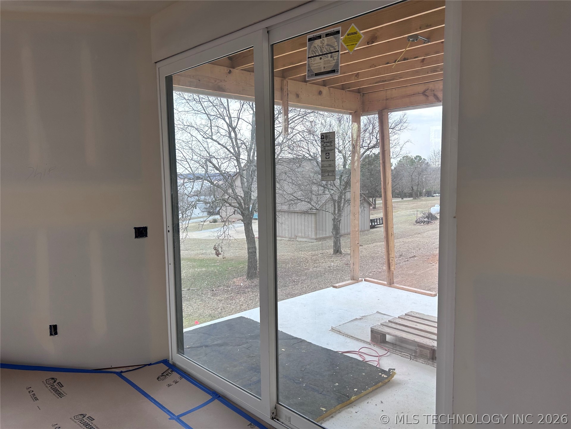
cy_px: 214
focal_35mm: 26
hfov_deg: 67.3
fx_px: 429
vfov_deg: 53.1
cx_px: 286
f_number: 1.5
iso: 50
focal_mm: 5.7
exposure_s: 1/443
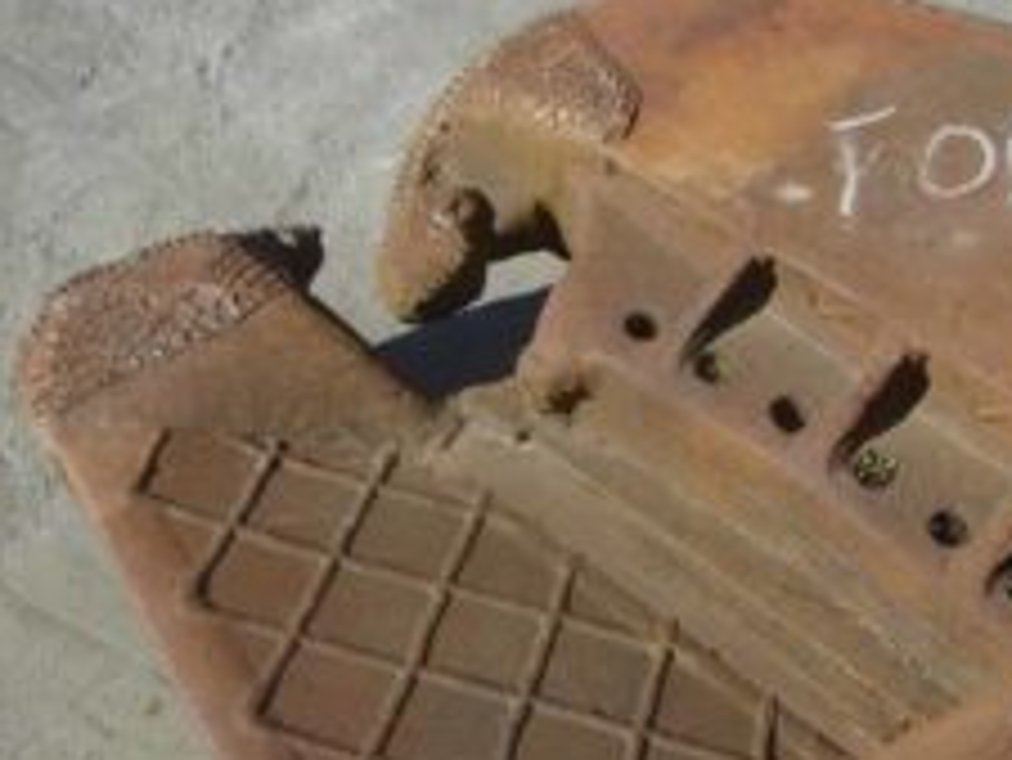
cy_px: 454
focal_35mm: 55
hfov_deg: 34.6
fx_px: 1609
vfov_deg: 26.5
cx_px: 679
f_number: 3.5
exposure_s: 1/640
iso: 100
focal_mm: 5.5
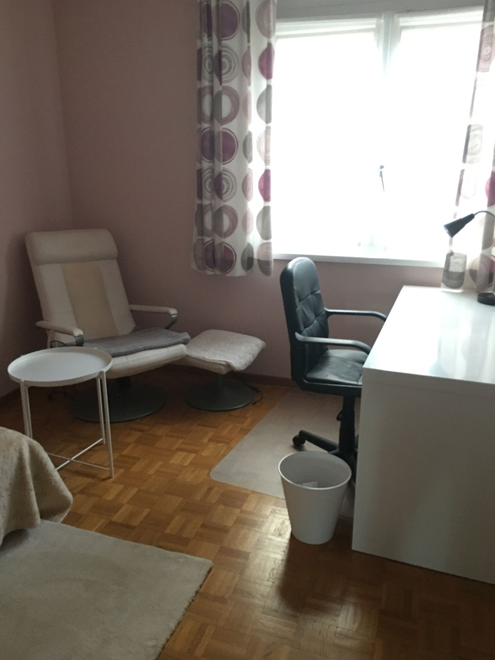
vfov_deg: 61.7
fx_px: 553
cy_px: 330
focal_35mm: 29
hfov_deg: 48.2
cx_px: 248
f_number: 2.2
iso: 160
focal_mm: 4.15
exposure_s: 1/8
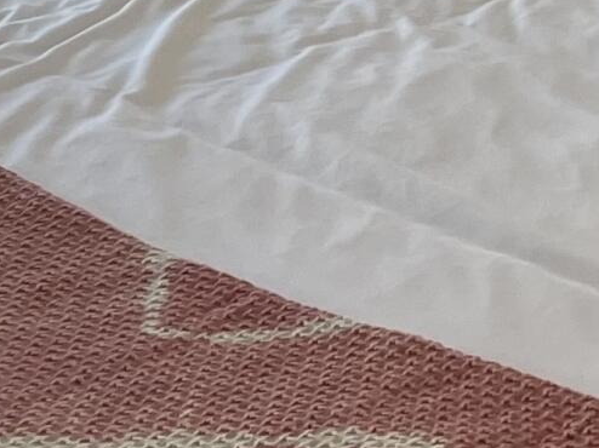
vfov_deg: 8.7
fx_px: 2733
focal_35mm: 158
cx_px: 1011
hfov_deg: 11.7
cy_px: -550
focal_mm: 4.2
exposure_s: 1/120
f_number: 1.6
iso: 64
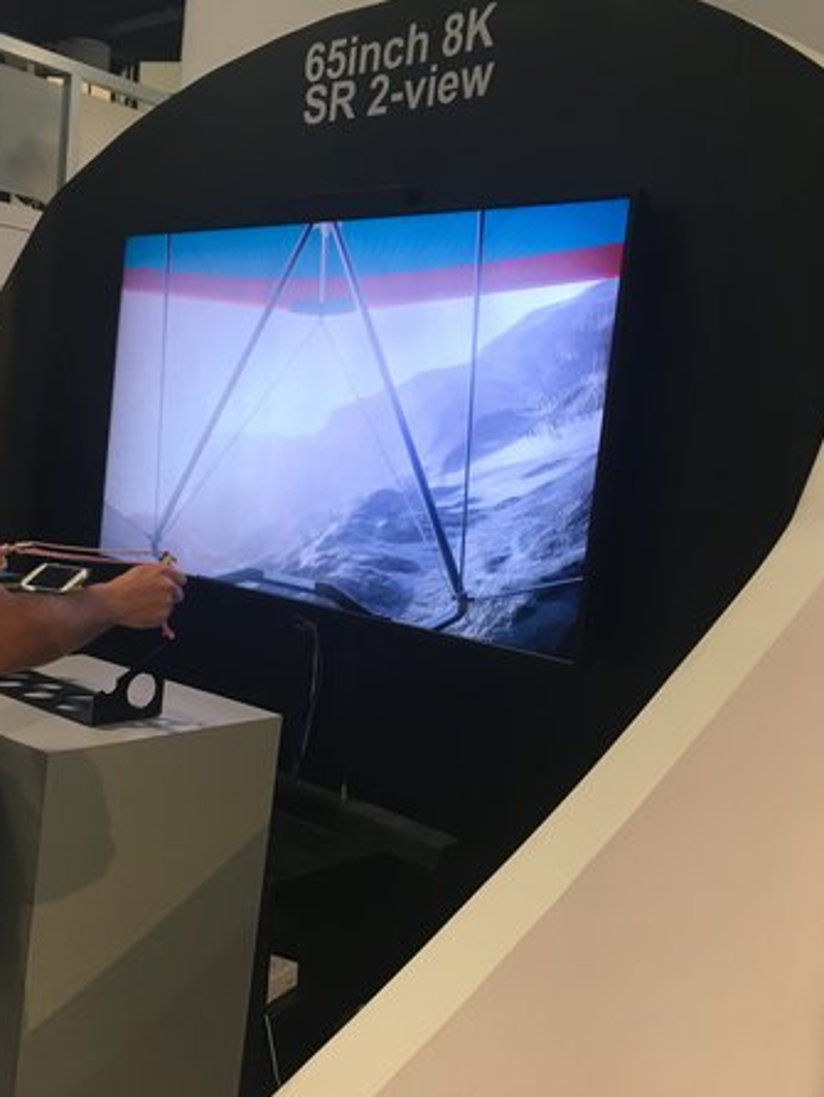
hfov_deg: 36.6
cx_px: 310
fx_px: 1237
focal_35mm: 39
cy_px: 551
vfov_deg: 47.8
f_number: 2.2
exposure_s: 1/30
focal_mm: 4.15
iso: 40
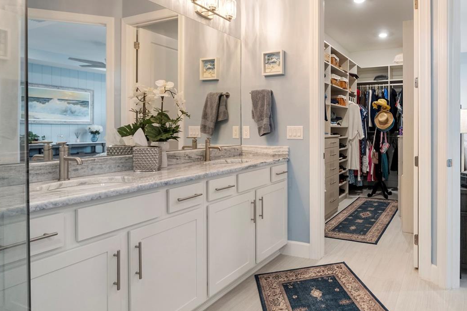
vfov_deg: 54.8
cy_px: 131
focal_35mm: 23
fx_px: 298
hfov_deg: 73.5
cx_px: 317
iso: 1250
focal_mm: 10
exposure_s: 1/30
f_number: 4.5
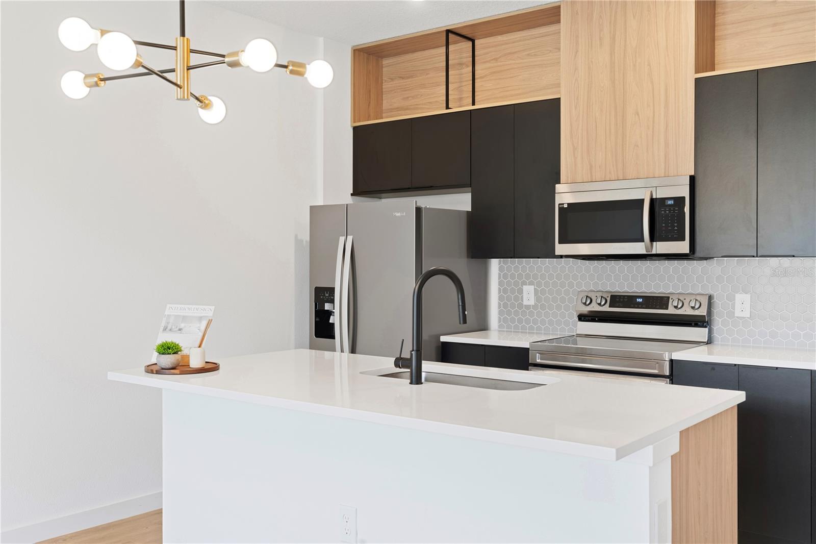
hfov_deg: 54.4
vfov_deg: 37.8
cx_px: 408
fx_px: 793
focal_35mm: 35
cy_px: 272
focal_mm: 35
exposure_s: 1/1.25
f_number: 9
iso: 100
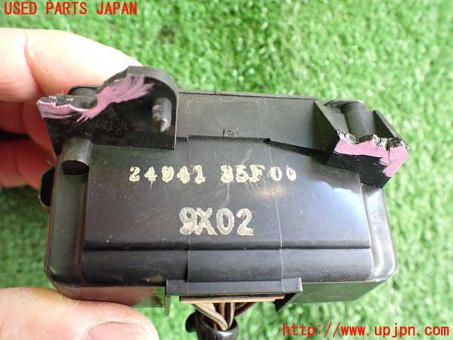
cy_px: 170
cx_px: 226
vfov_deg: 46.8
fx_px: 393
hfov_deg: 60.0
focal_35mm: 30
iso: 800
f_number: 2.3
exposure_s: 1/50
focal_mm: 5.4
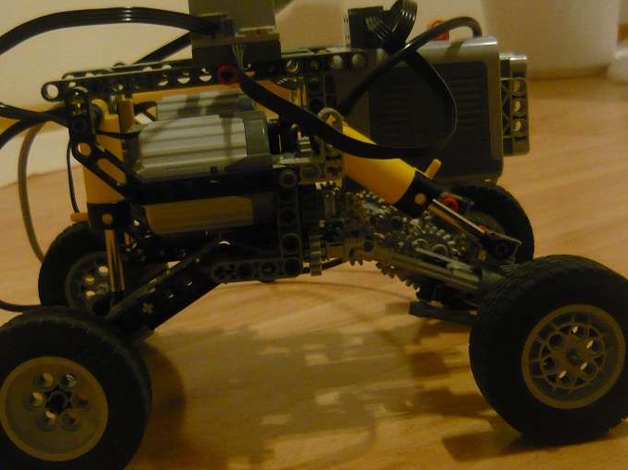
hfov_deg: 47.9
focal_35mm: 39
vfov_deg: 36.7
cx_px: 303
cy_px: 228
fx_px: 707
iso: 400
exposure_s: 1/8
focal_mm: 5.5
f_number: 2.8
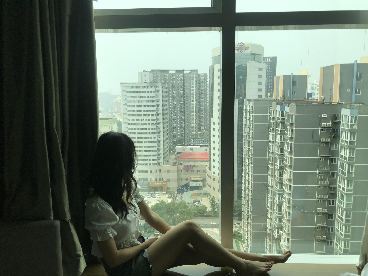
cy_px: 138
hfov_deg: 63.4
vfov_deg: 49.7
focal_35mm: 28
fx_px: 298
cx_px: 184
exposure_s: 1/1312
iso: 20
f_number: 1.8
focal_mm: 3.99
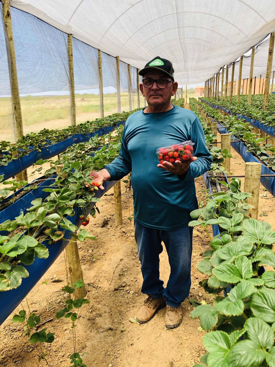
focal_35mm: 28
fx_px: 297
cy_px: 184
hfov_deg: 49.7
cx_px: 138
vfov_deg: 63.4
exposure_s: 1/322
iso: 20
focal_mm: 3.99
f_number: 1.8
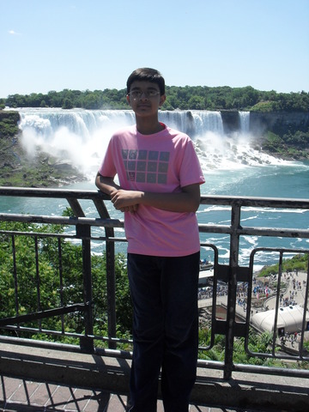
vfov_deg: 49.0
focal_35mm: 38
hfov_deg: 37.7
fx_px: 452
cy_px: 206
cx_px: 154
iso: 80
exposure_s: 1/180
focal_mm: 6.3
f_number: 8.3
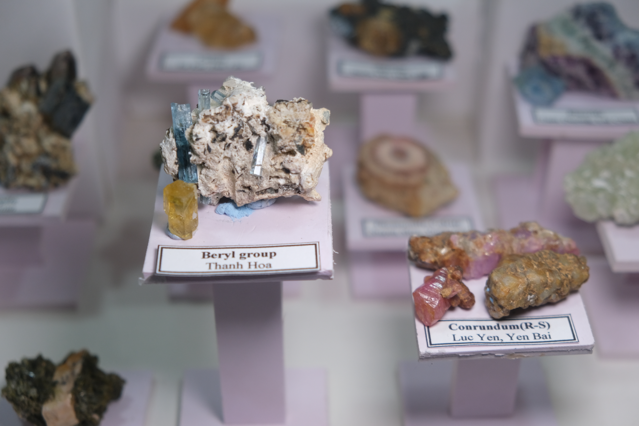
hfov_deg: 35.6
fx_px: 994
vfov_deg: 24.2
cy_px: 213
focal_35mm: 56
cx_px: 320
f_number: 3.6
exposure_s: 1/250
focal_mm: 37.4
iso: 400
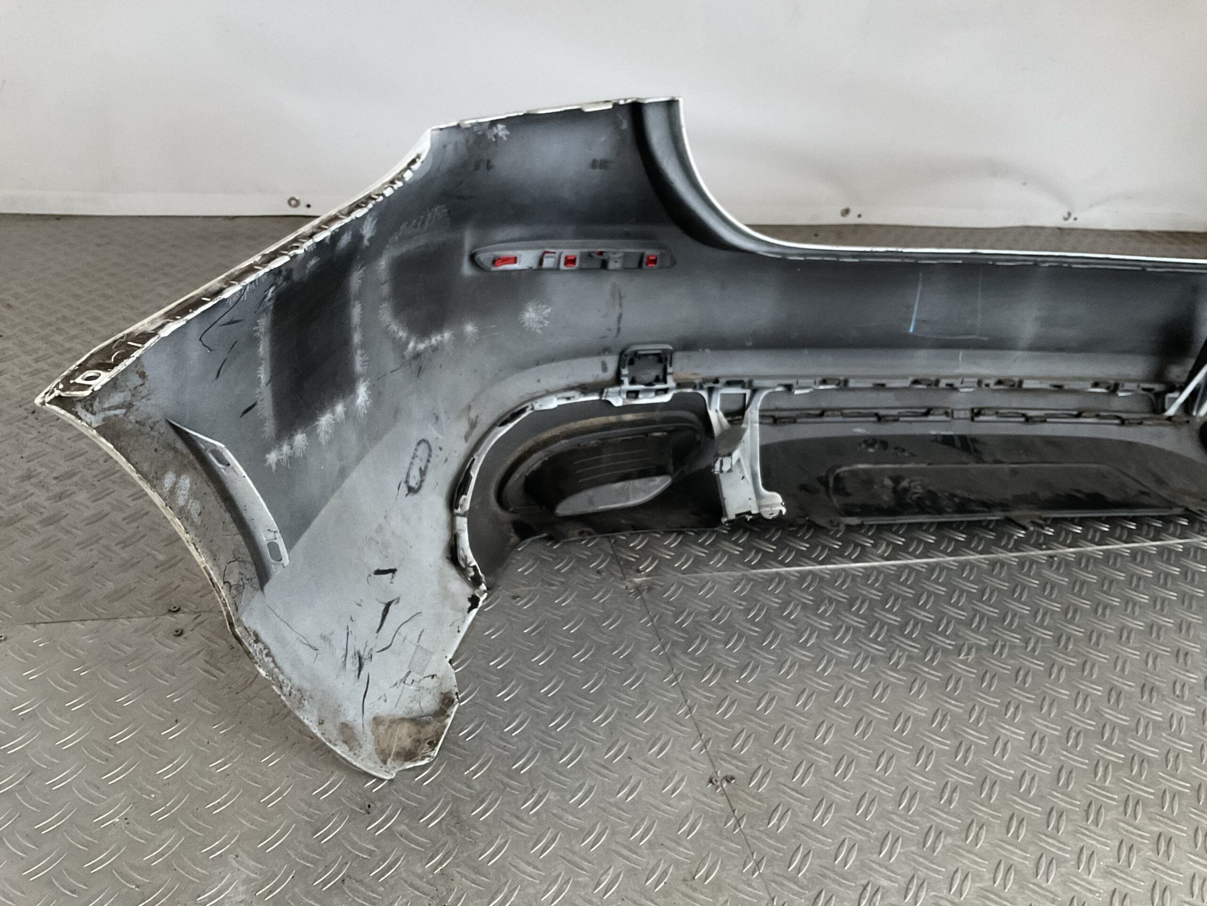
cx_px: 604
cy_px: 453
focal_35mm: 29
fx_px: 1011
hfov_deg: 61.7
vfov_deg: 48.2
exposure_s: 1/50
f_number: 1.8
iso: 100
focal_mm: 3
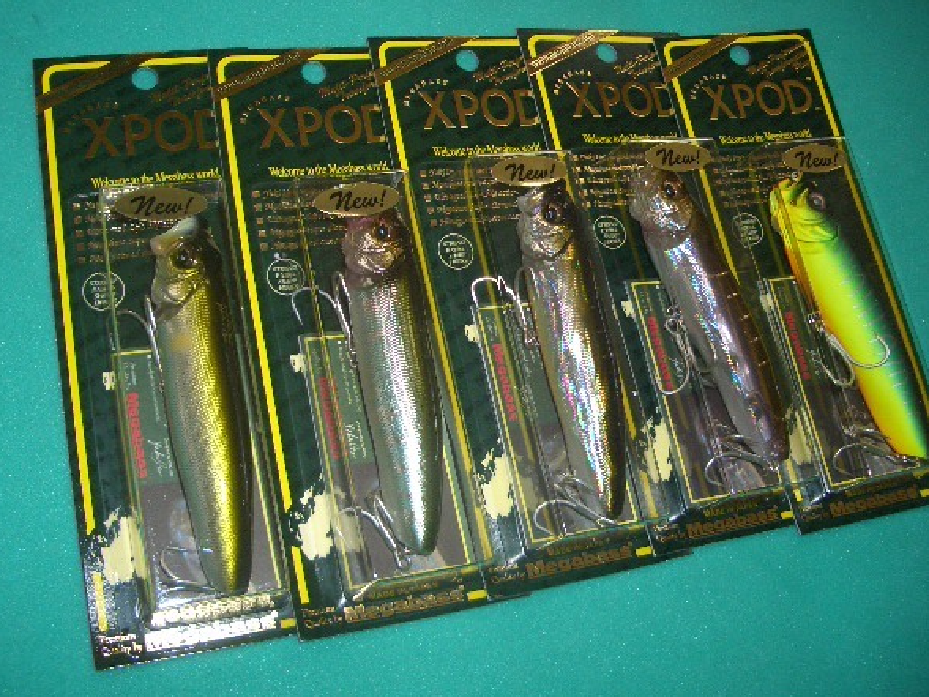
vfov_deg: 37.7
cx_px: 450
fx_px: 1020
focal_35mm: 38
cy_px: 326
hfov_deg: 49.0
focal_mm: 5.8
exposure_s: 1/60
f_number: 2.6
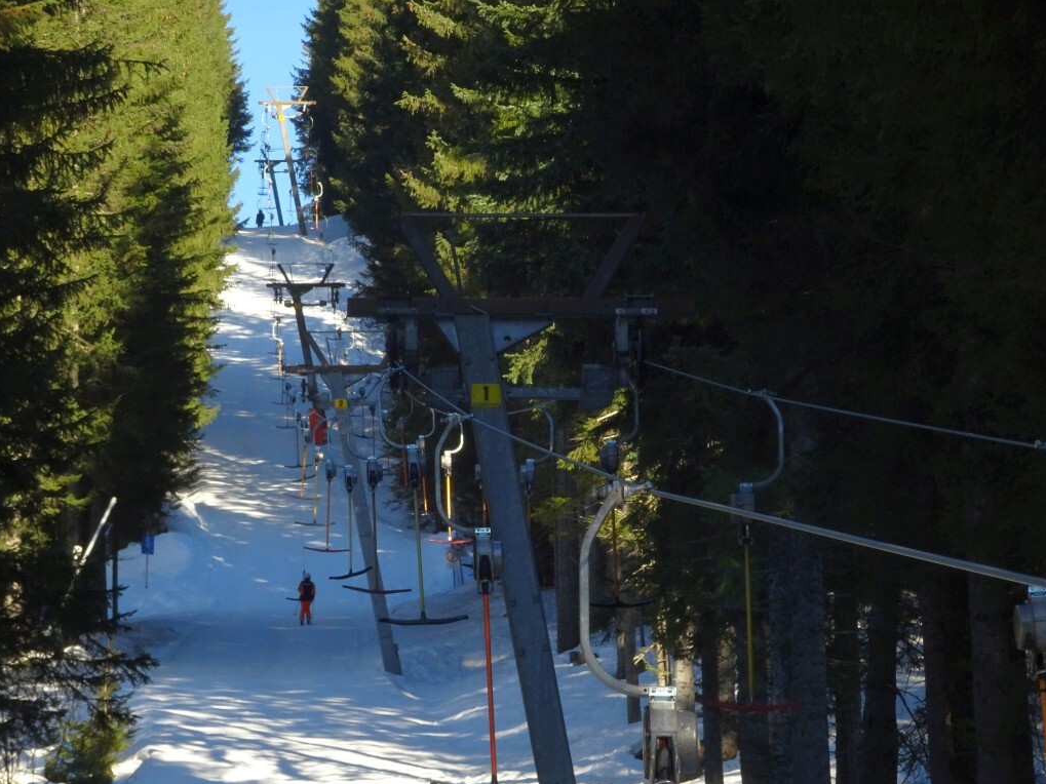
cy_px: 392
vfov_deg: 7.0
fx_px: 6436
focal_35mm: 213
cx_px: 522
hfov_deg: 9.3
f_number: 6.3
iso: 200
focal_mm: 36.24
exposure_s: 1/250
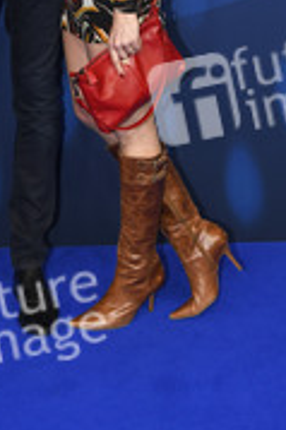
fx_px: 1015
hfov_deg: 15.9
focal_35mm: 85
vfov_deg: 22.7
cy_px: -31
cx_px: 53
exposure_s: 1/320
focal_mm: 38
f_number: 4.5
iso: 800
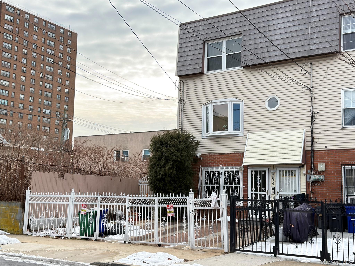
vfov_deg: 30.9
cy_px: 133
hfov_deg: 40.4
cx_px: 178
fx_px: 482
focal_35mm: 47
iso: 100
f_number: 1.78
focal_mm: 6.76
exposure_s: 1/2445
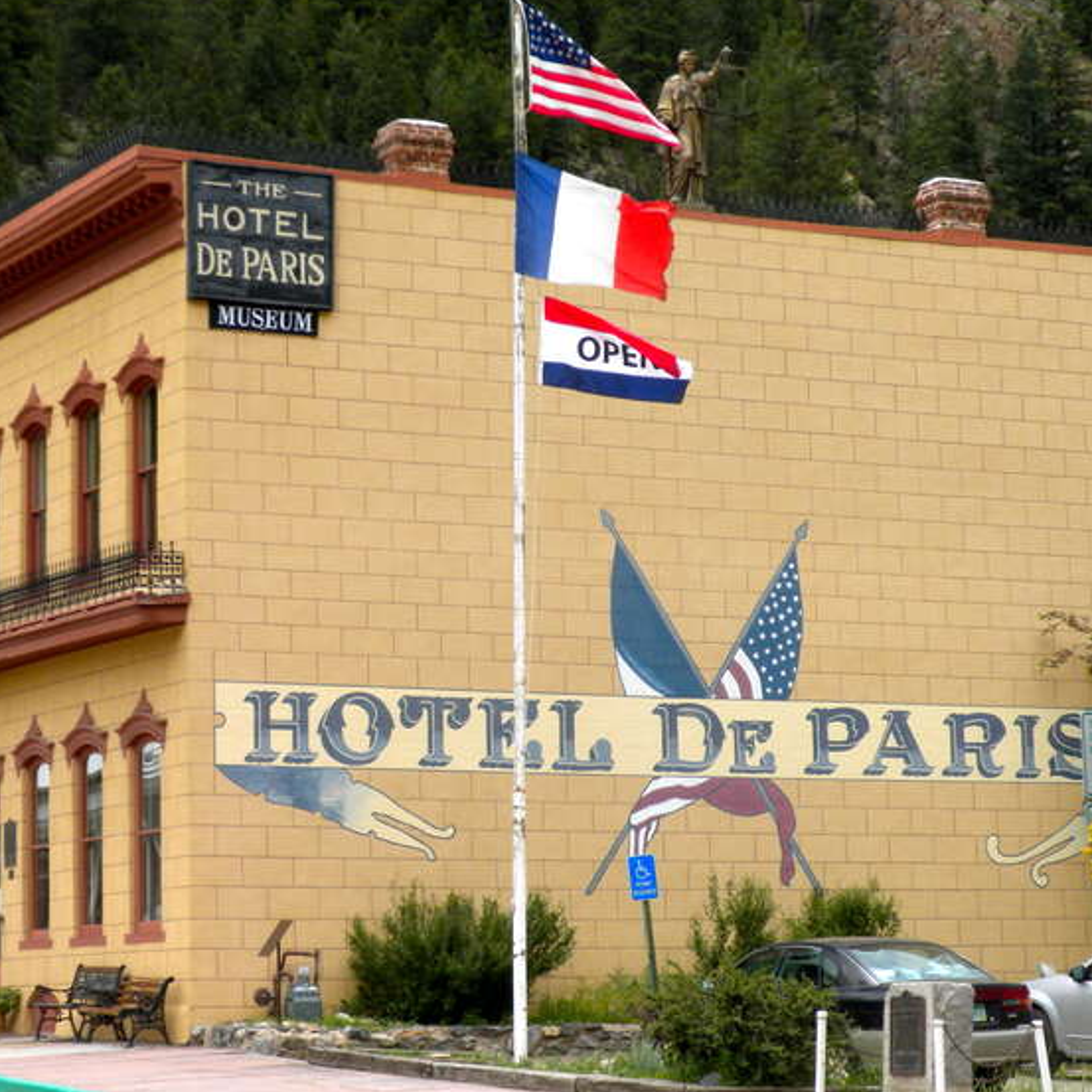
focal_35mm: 92
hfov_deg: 18.8
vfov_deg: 18.9
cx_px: 403
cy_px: 549
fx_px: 3284
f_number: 5
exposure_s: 1/170
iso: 64
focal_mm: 12.7
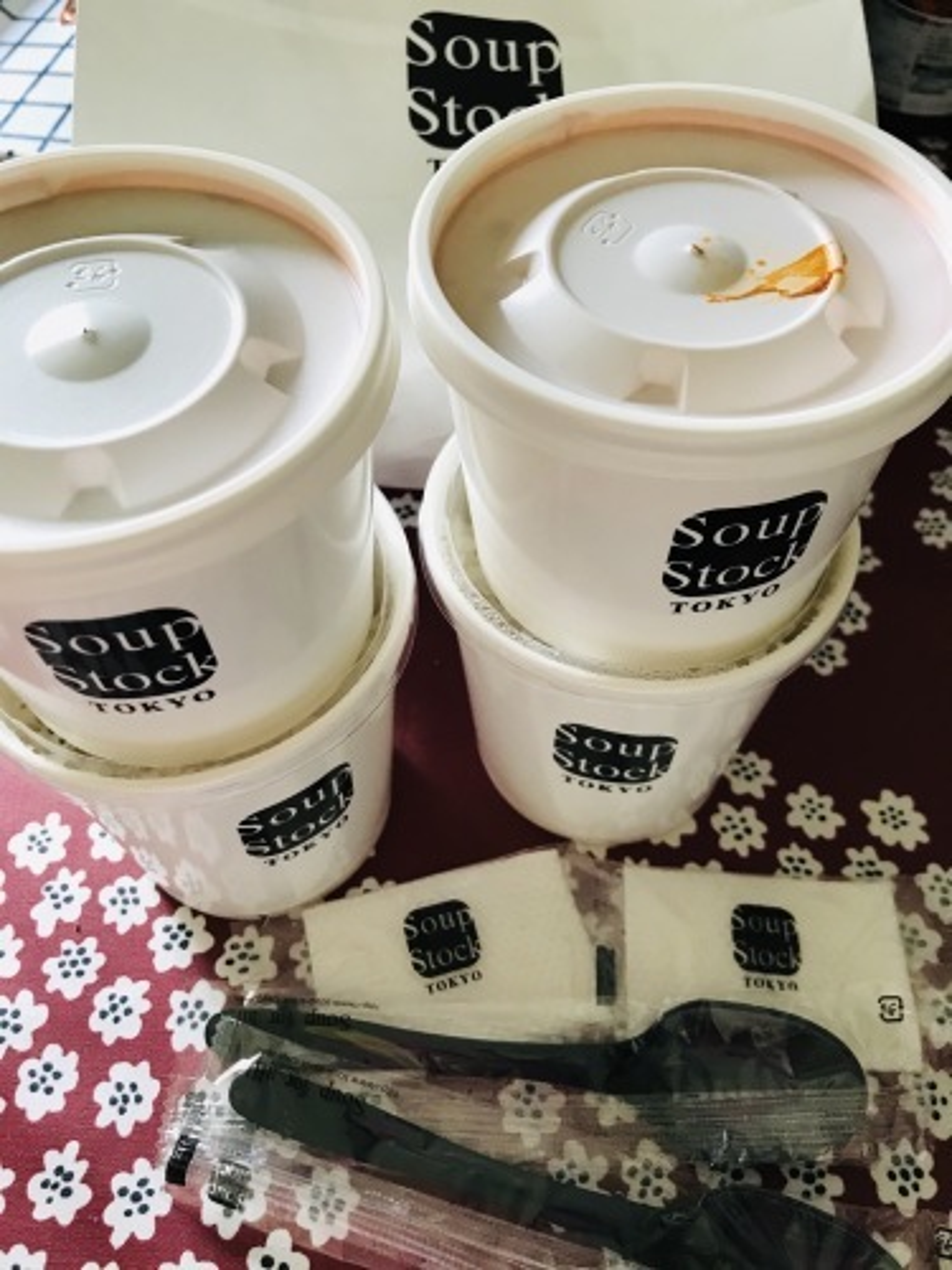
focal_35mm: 28
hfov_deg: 49.7
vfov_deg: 63.4
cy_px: 635
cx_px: 476
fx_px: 1027
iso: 40
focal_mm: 3.99
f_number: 1.8
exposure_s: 1/20
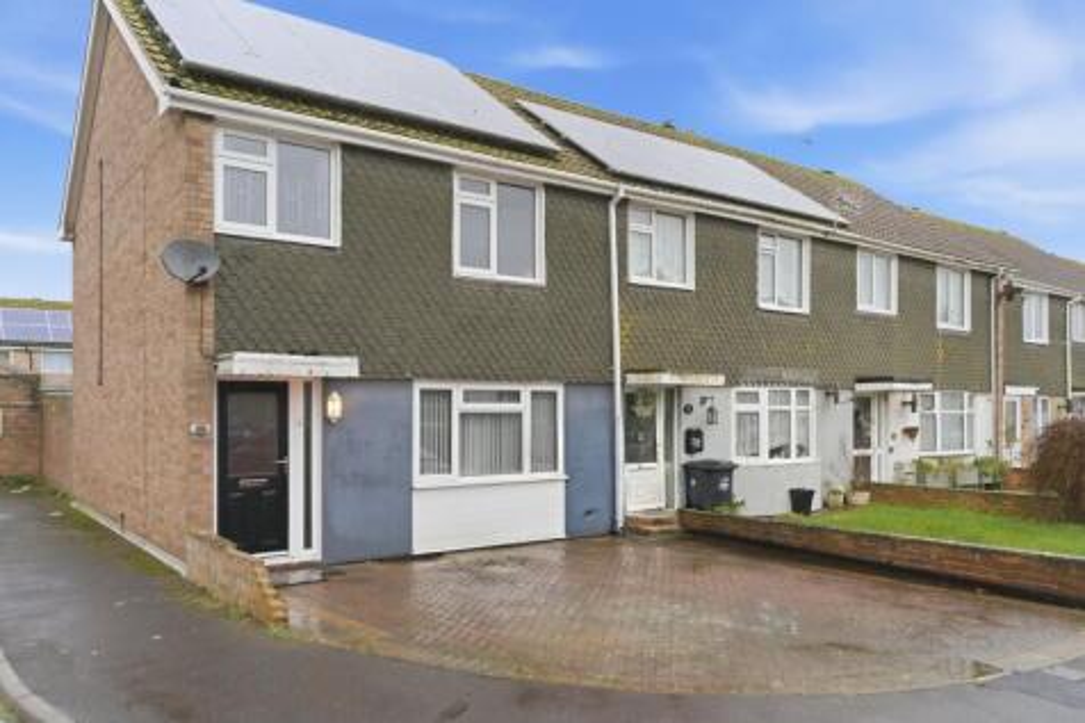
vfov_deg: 49.5
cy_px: 362
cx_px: 542
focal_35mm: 26
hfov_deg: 69.4
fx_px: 783
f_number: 4
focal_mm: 26
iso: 200
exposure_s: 1/60
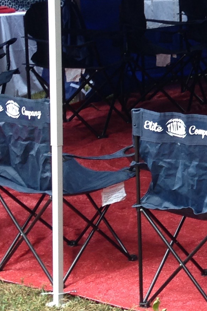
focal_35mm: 127
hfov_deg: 10.2
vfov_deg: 16.1
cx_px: 373
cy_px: 87
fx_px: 1095
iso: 50
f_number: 2.4
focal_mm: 4.12
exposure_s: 1/40
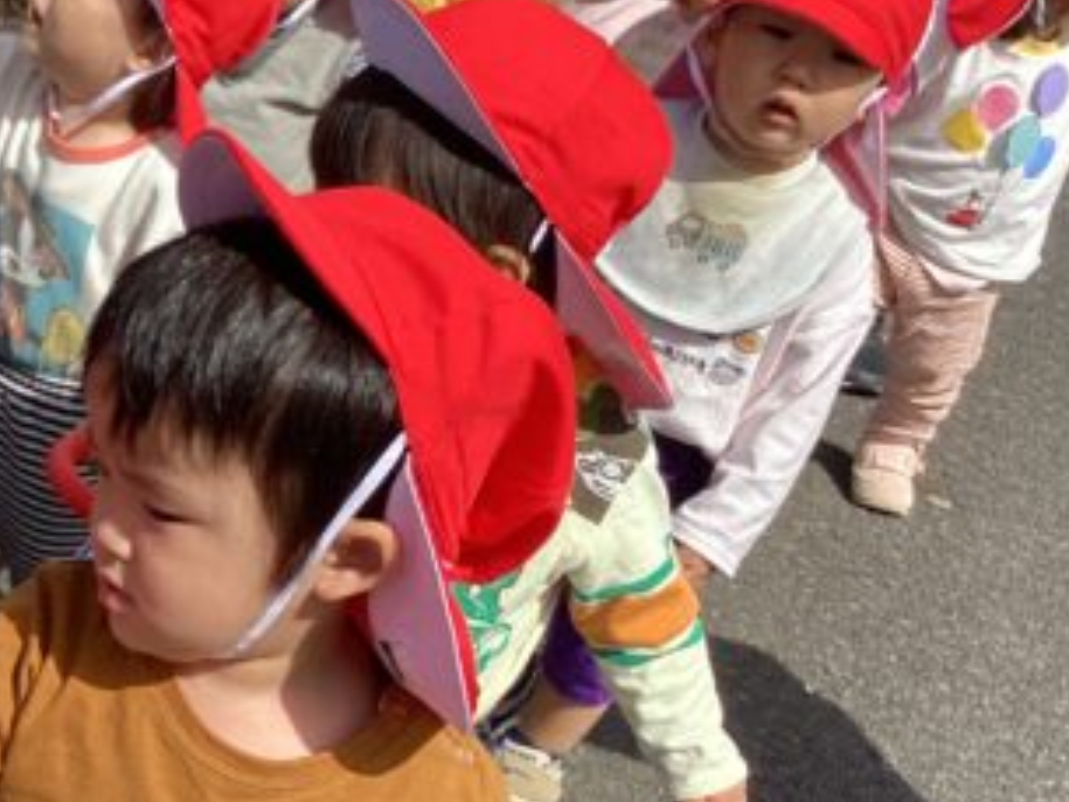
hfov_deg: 23.5
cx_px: -98
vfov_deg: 18.9
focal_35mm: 78
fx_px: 2410
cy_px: 448
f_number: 2.4
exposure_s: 1/1116
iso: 25
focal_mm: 3.3
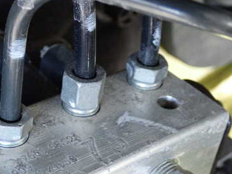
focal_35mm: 90
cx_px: 42
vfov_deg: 16.3
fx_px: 603
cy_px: 136
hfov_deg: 21.5
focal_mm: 9.65
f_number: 3.3
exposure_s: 1/125
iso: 1000
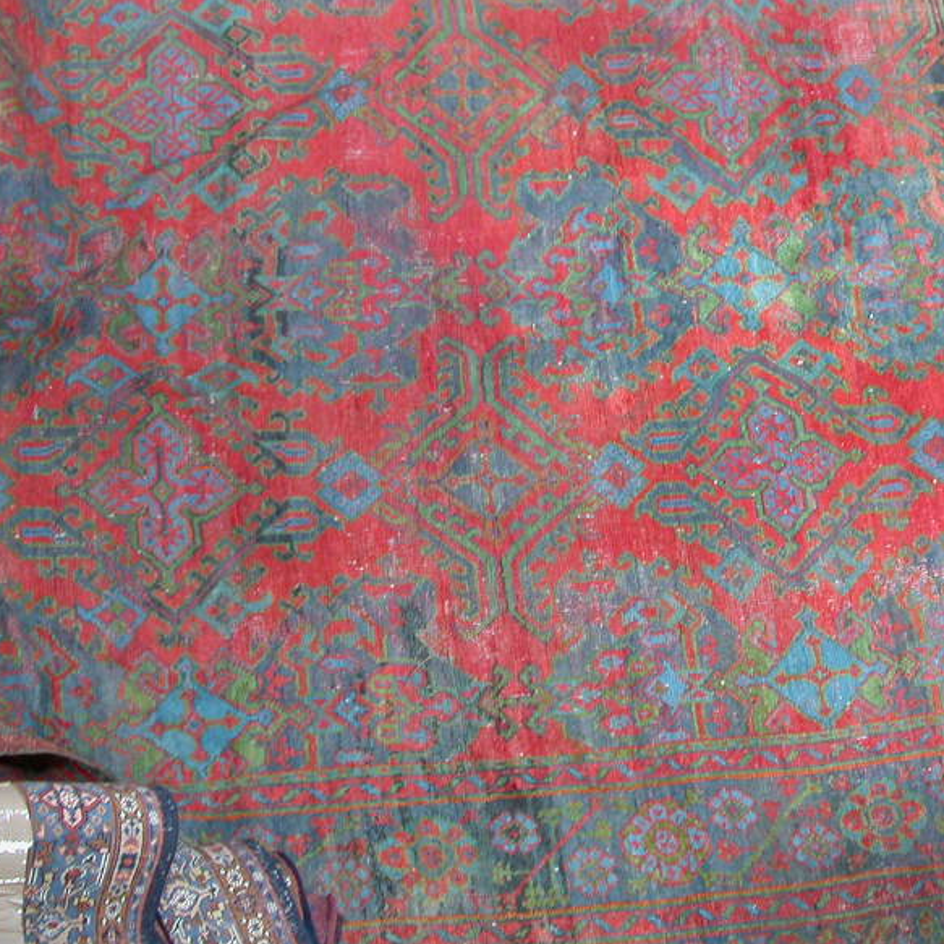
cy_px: 324
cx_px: 687
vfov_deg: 28.9
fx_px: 1820
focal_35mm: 59
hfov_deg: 28.7
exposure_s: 1/8
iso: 100
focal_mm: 7.85
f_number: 2.6
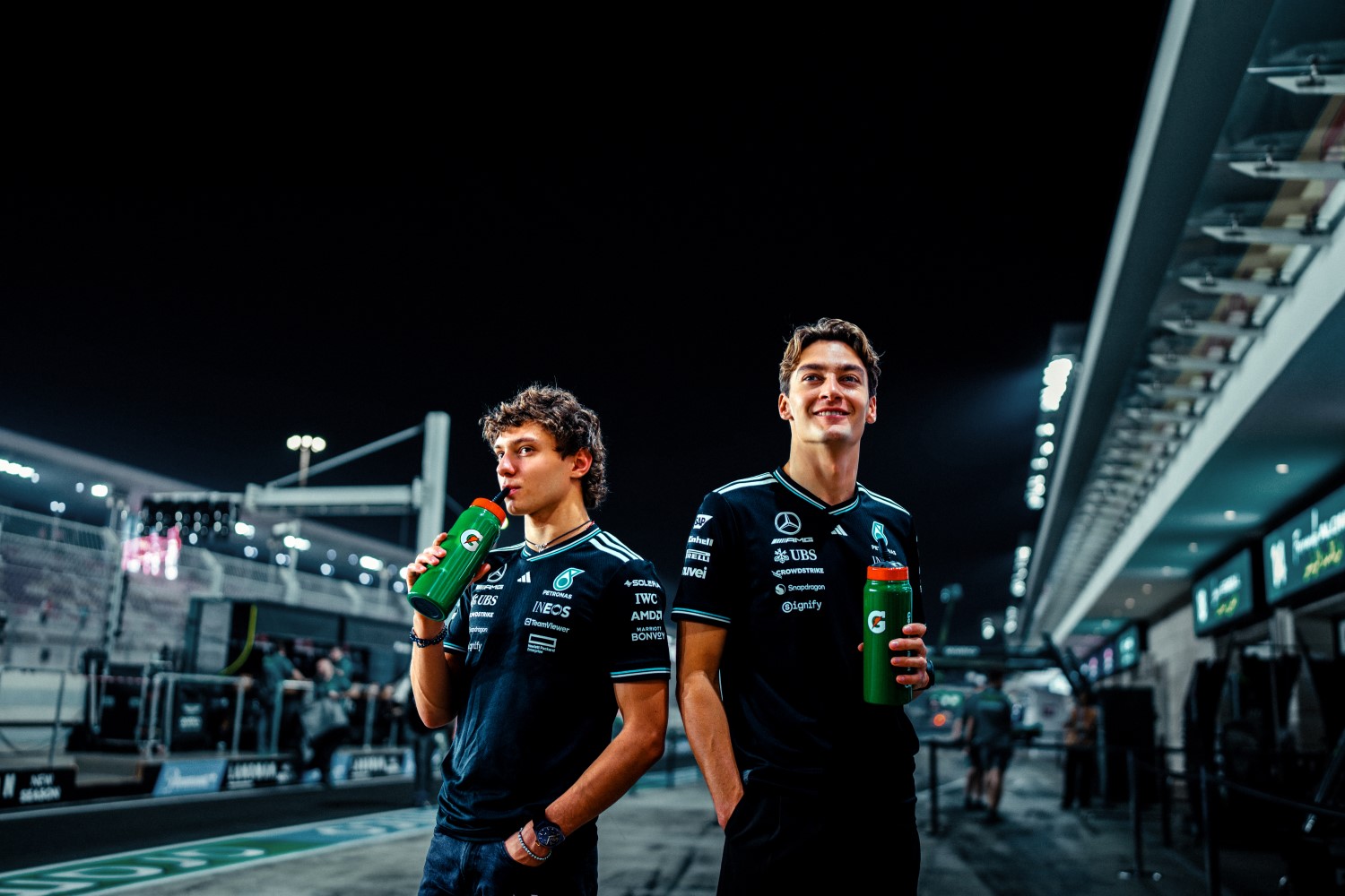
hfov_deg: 54.4
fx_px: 1308
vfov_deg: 37.9
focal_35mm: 35
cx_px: 672
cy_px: 448
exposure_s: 1/500
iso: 320
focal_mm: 35
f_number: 1.4
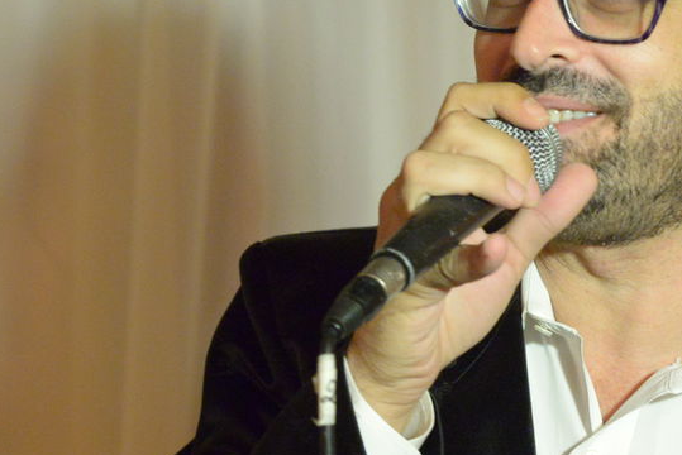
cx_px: 392
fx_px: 2559
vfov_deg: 10.2
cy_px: 143
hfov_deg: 15.2
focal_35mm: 135
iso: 6400
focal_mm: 52
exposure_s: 1/80
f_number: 5
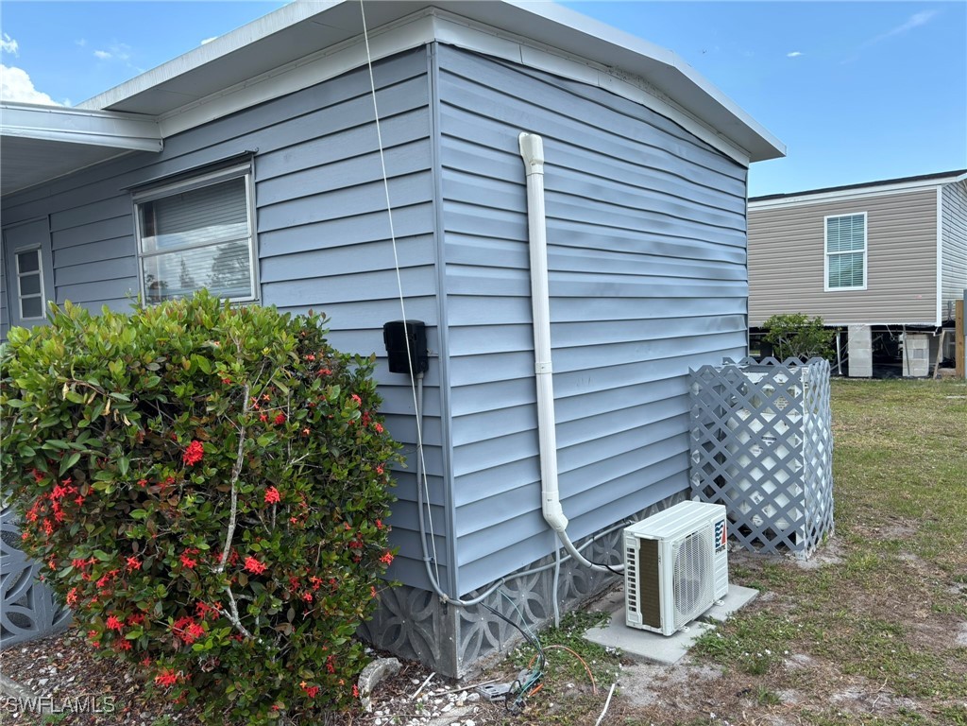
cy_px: 363
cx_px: 484
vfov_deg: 53.1
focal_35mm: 26
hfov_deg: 67.3
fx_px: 726
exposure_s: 1/1418
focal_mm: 5.96
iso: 50
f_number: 1.6
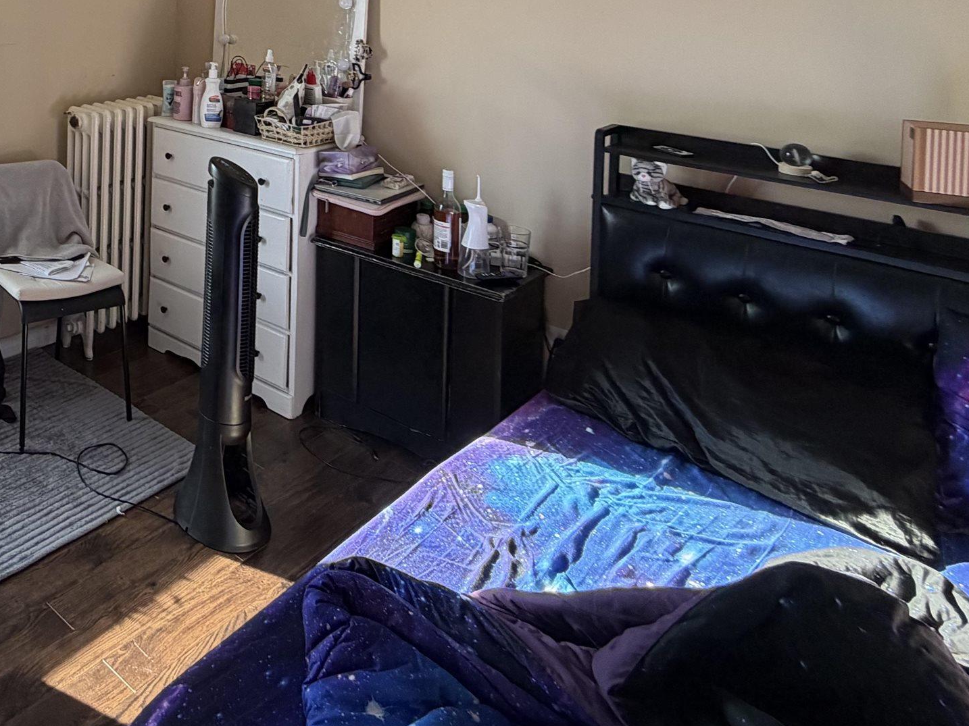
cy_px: -24
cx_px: 19
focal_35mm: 30
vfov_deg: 40.2
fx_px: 840
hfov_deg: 49.8
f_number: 2.2
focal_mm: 2.22
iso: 125
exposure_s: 1/121
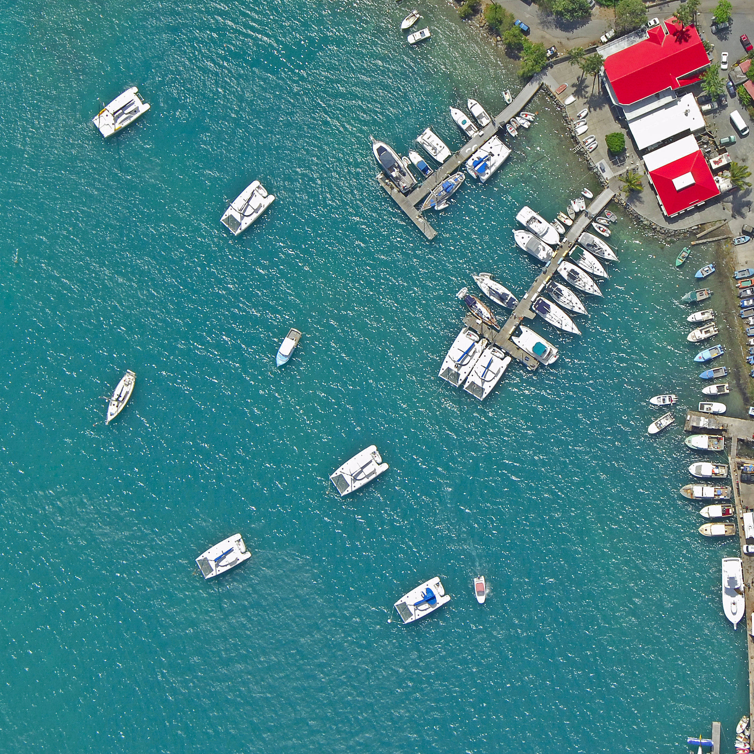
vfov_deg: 16.9
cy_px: 317
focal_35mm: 103
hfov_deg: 16.9
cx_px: 416
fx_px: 2538
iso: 400
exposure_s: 1/1250
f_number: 8
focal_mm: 42
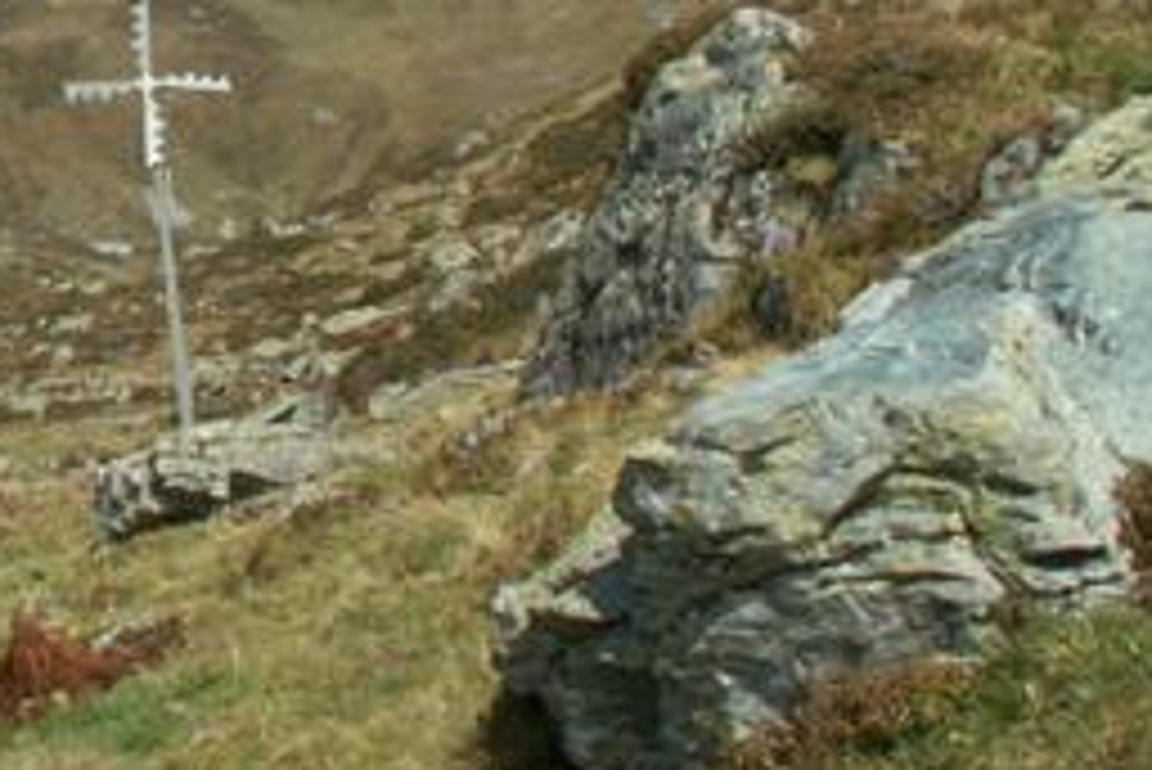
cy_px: -72
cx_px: -171
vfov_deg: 14.7
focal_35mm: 91
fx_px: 2914
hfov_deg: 21.1
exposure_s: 1/200
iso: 50
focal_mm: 5.86
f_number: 6.3
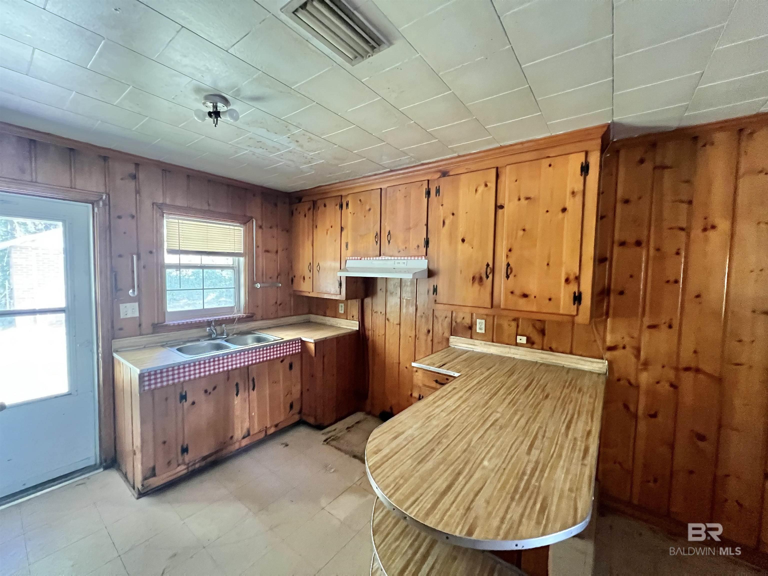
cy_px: 288
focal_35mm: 13
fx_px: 288
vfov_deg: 89.9
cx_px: 384
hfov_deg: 106.2
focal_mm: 1.57
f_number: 1.8
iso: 1000
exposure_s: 1/60
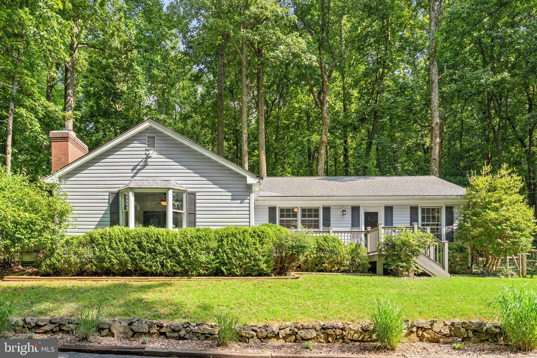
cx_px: 268
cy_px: 179
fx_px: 358
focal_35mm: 24
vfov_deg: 53.1
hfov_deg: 73.7
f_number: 8
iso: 500
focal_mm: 24
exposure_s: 1/320
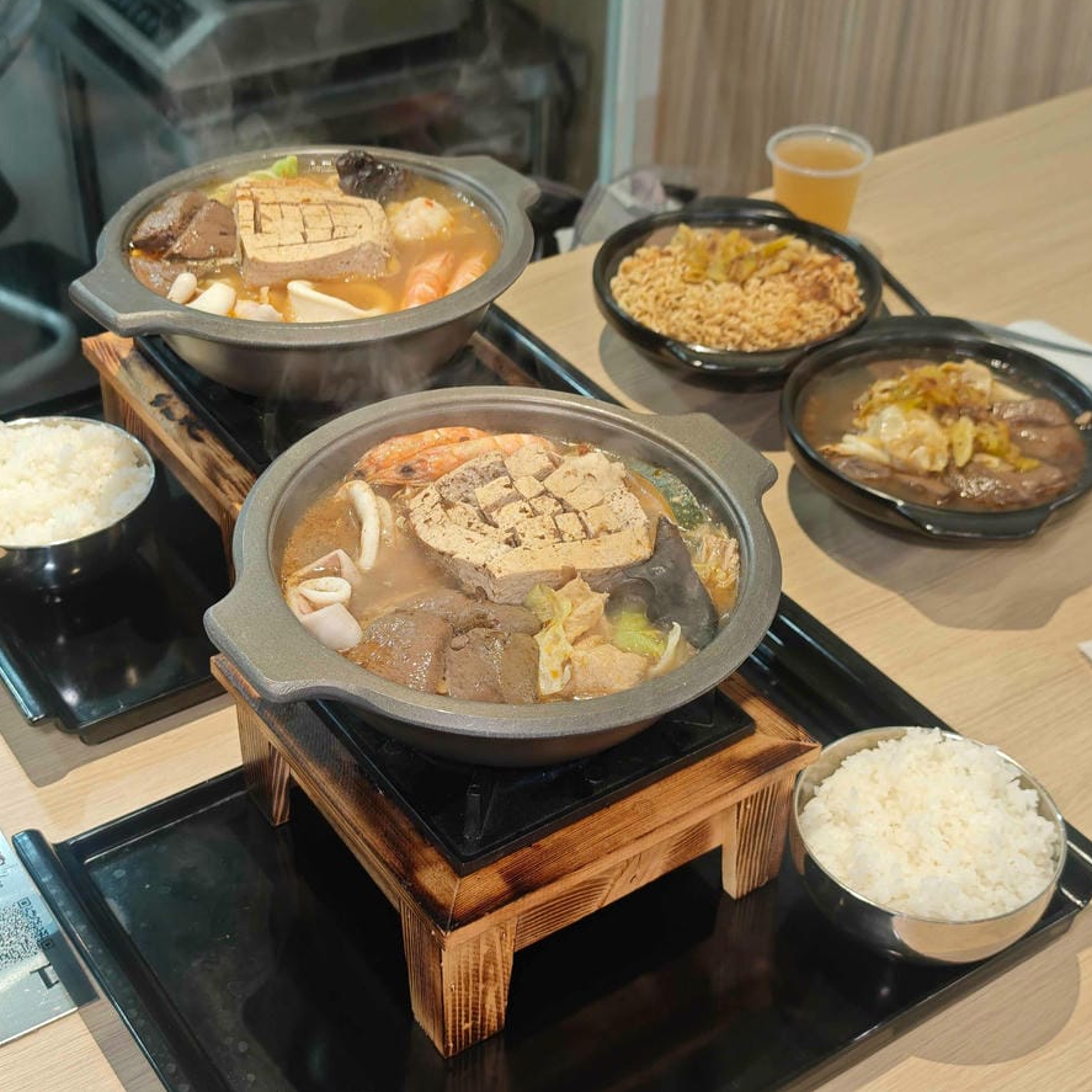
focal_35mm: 49
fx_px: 1749
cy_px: 540
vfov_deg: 34.7
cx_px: 563
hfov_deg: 34.7
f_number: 2
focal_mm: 8.72
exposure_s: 1/60
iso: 160
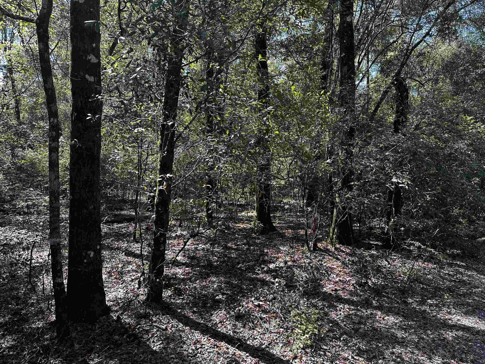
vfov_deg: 56.8
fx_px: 336
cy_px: 182
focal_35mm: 24
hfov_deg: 71.6
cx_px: 242
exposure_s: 1/412
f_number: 1.78
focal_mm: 6.86
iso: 80
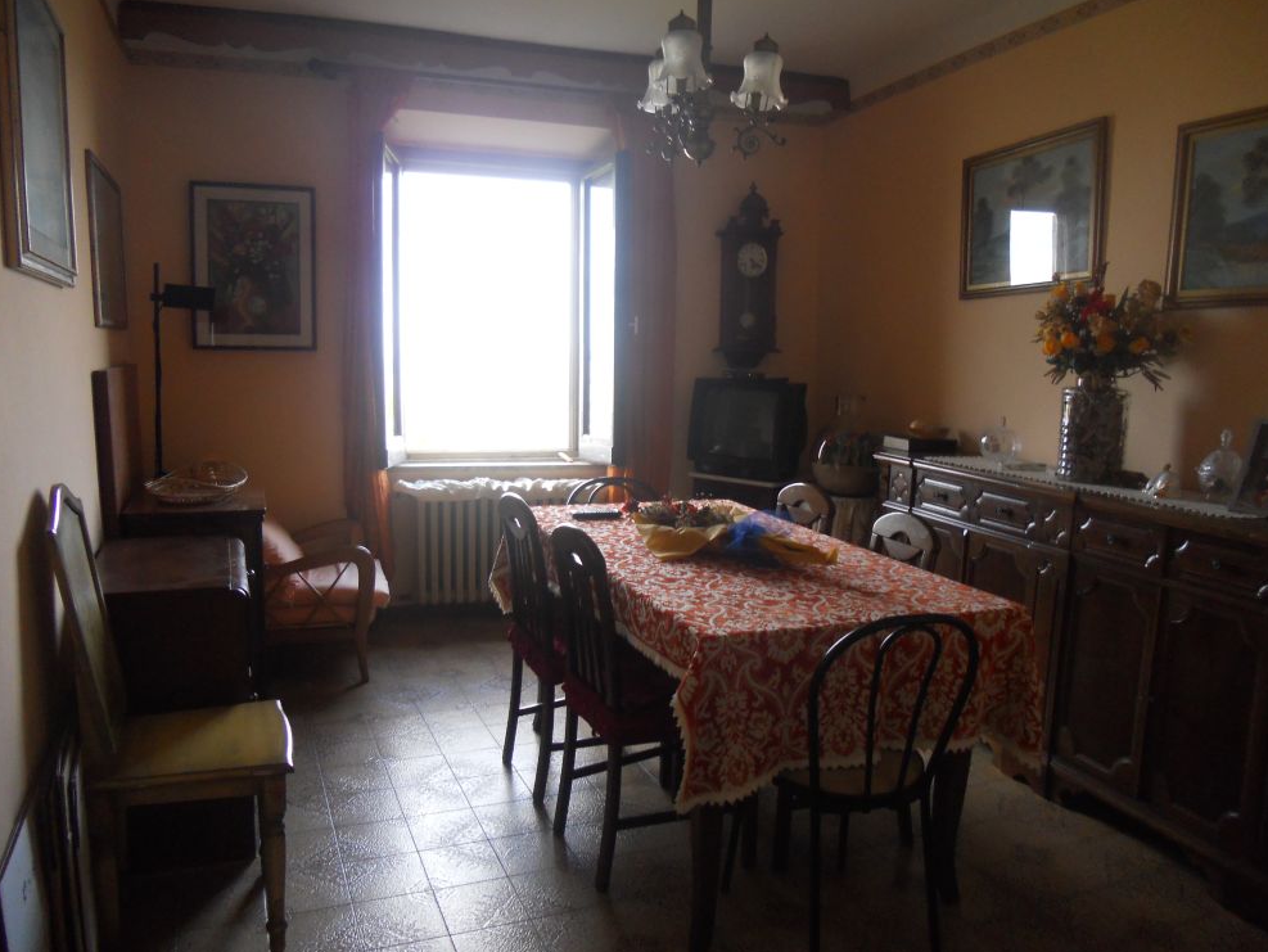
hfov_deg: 63.4
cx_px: 624
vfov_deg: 49.8
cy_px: 466
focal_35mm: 28
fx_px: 1026
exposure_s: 1/30
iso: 200
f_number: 3.2
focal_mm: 4.9
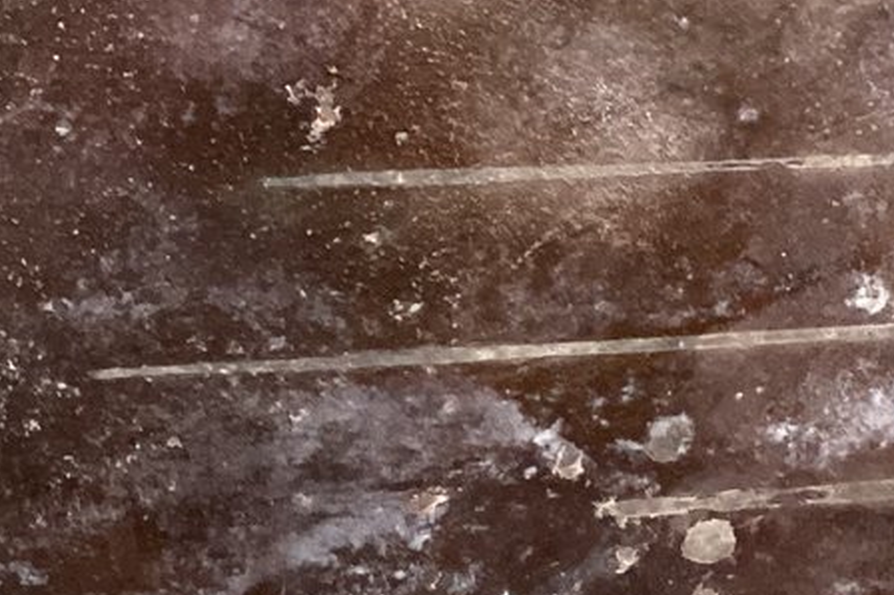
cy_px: 350
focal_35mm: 109
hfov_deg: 18.3
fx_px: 2705
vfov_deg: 12.5
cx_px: 887
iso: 400
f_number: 2.4
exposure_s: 1/30
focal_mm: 3.3
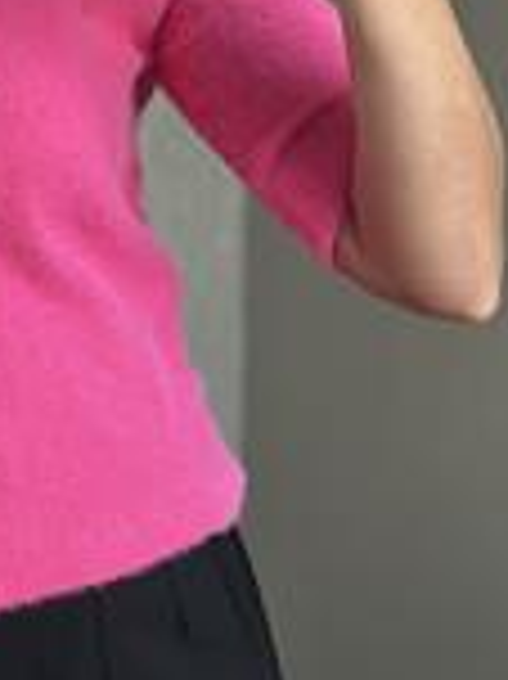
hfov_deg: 9.1
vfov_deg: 12.2
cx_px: -72
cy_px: 140
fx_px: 3155
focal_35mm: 161
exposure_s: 1/33
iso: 500
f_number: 1.78
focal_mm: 6.86
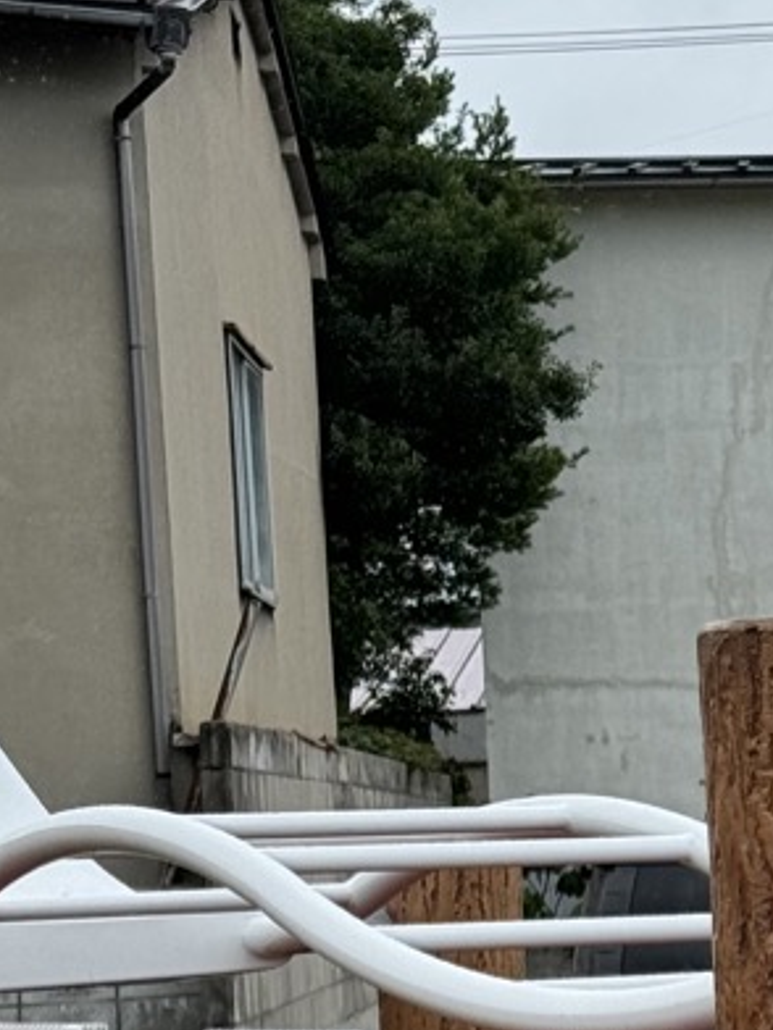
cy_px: 950
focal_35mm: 167
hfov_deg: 8.6
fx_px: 4972
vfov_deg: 11.7
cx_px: 1294
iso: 64
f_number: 1.78
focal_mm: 6.76
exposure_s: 1/2331
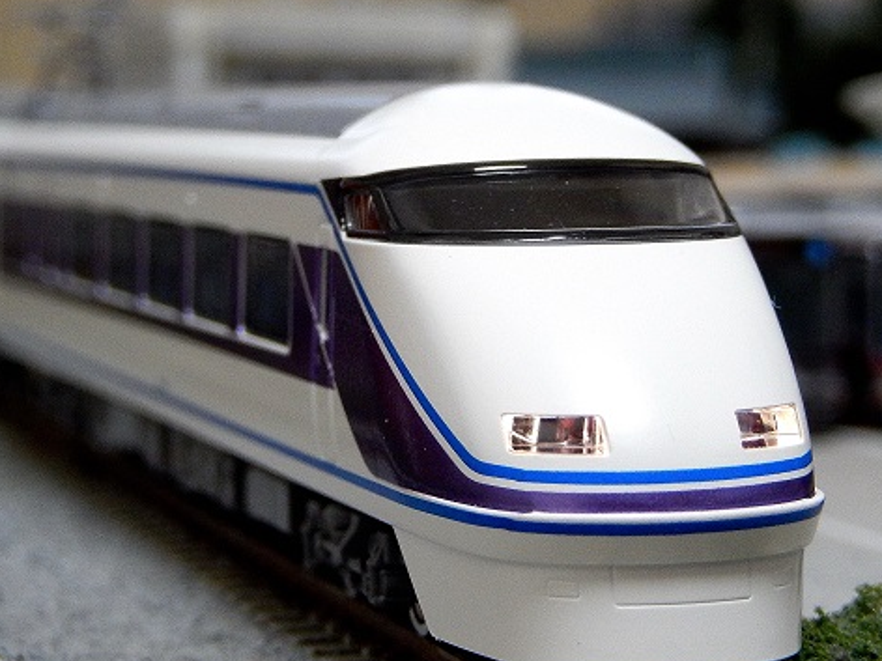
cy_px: 331
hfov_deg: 14.0
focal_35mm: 141
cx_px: 374
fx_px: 3593
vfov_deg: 10.5
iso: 500
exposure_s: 1/15
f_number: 5.2
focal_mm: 17
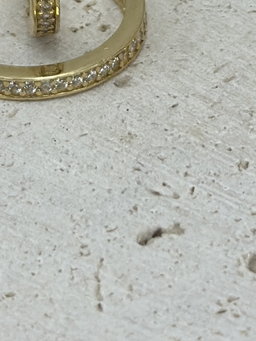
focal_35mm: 124
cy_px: -62
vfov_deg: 15.4
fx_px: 1223
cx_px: 39
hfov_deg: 11.9
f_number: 1.78
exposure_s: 1/555
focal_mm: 6.86
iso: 80
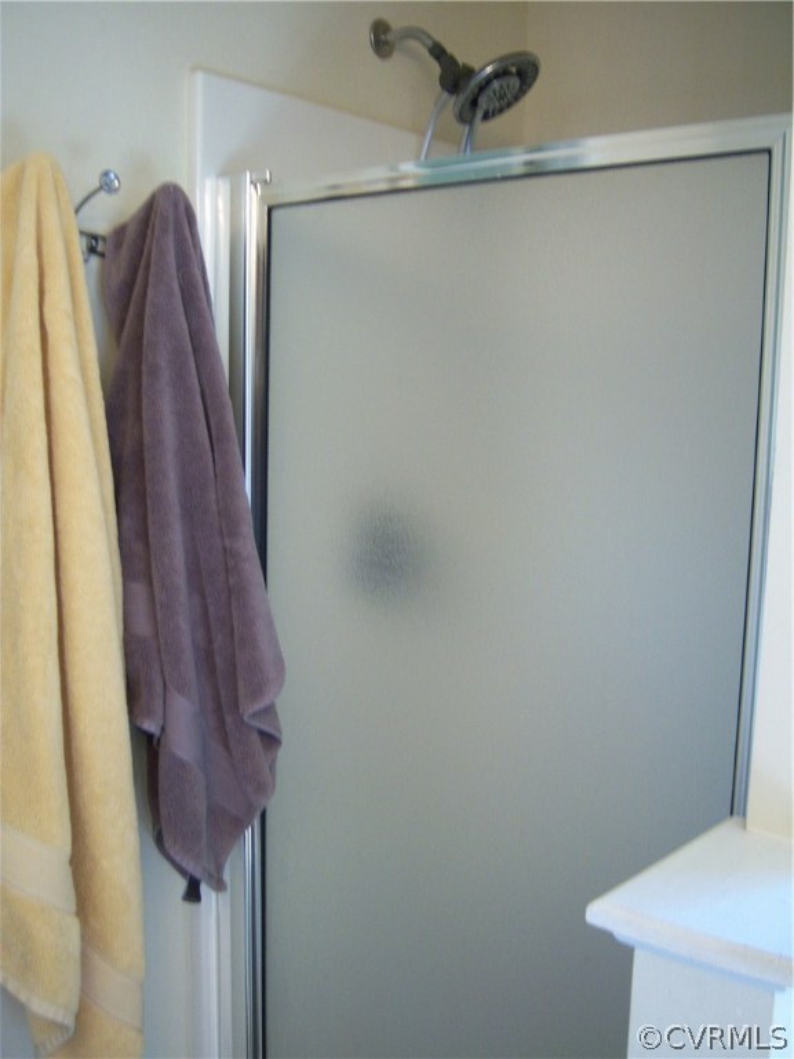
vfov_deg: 51.4
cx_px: 397
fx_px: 1101
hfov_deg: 39.7
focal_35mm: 36
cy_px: 530
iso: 160
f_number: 2.8
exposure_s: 1/25
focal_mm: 7.5
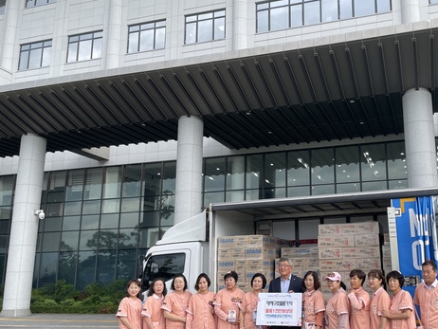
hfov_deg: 50.3
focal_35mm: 36
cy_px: 188
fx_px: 456
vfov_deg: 39.6
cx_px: 296
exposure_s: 1/790
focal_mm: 4.2
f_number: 1.6
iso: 32
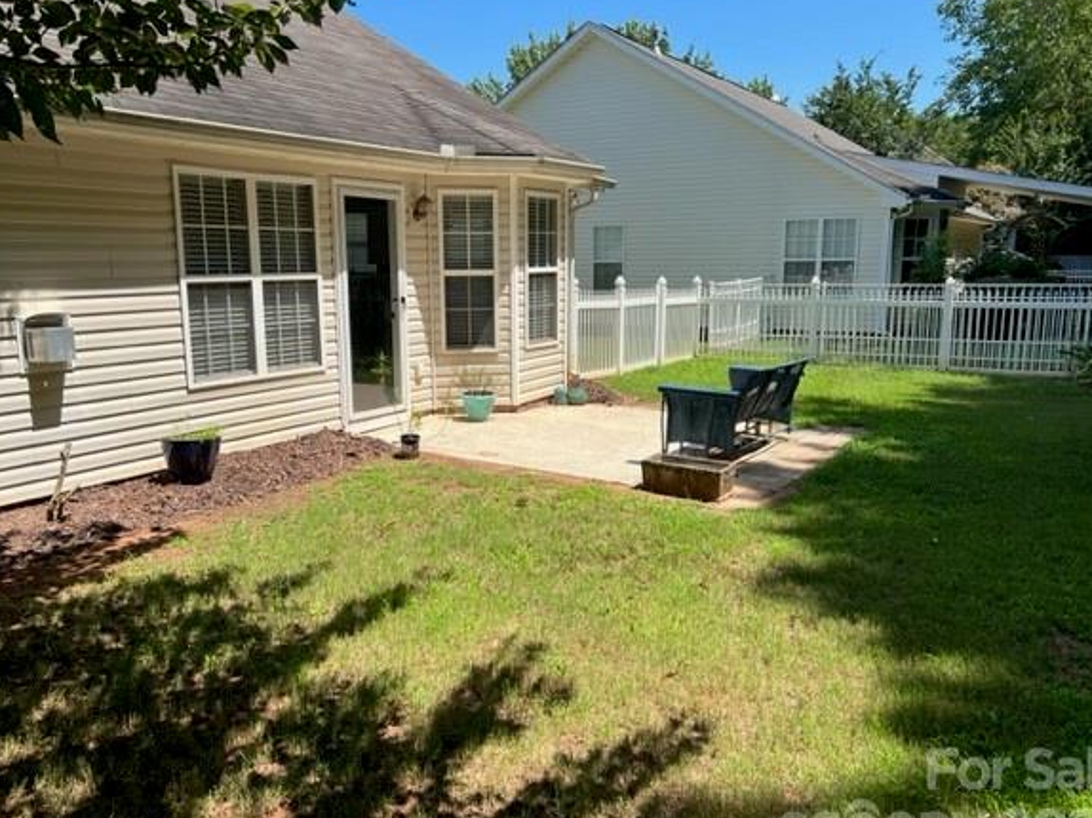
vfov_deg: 48.2
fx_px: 914
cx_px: 529
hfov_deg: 61.7
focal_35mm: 29
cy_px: 432
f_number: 1.5
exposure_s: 1/2762
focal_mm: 5.7
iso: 50
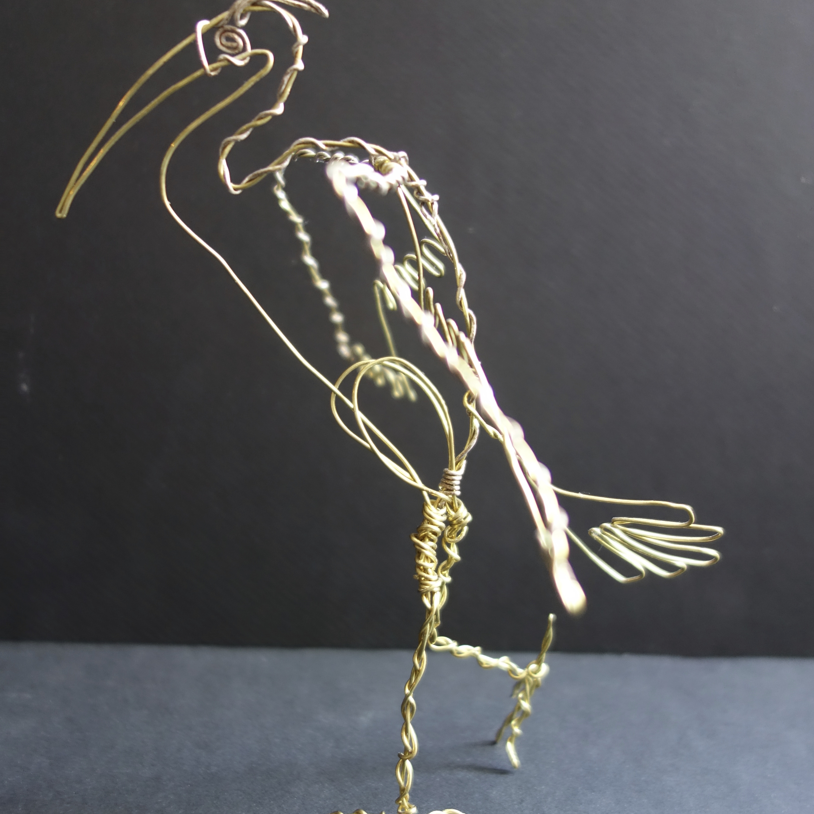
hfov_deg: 46.0
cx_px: 406
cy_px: 419
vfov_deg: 46.0
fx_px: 958
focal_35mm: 36
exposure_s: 1/80
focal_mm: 10.4
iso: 800
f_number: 1.8
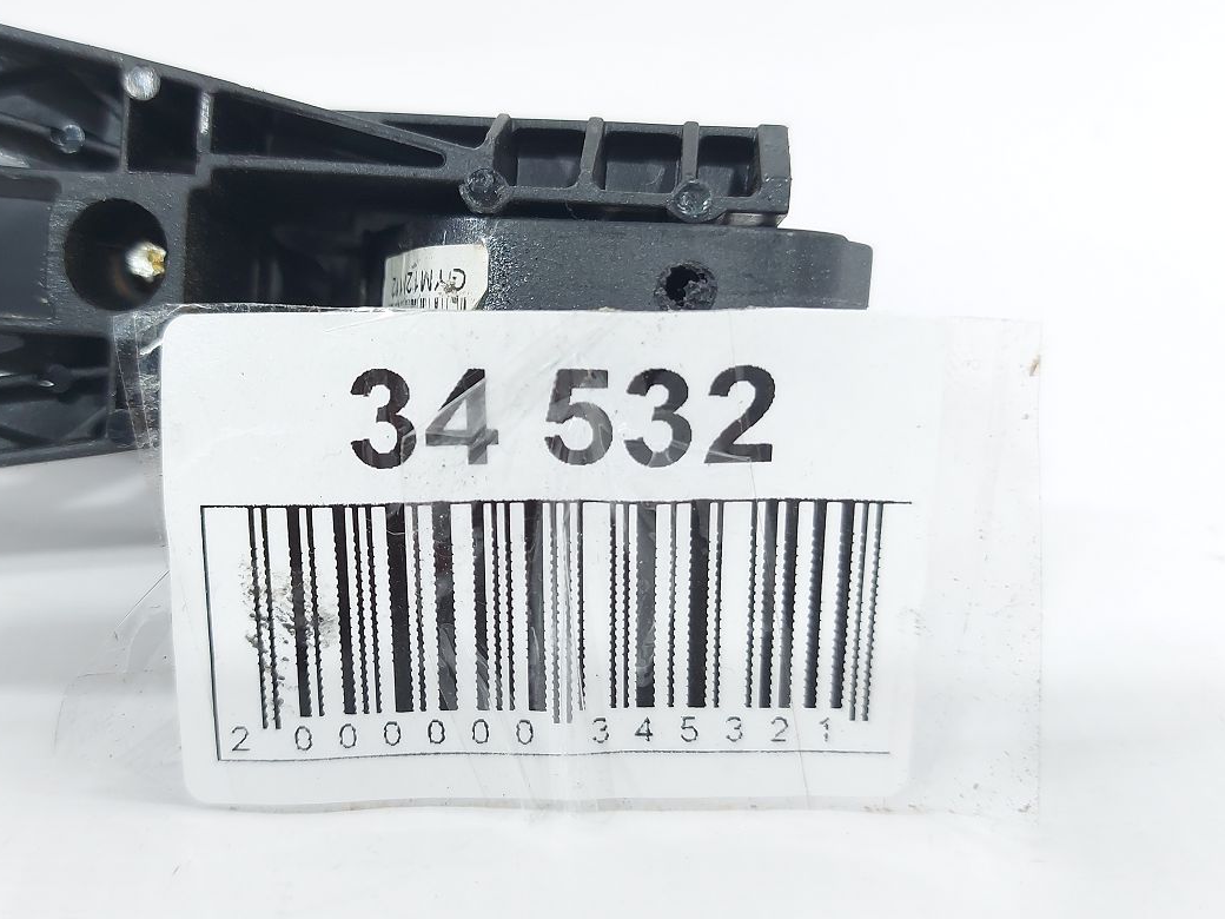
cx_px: 480
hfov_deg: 56.3
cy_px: 448
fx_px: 1132
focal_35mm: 32
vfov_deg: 44.2
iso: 80
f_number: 1.8
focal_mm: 5.23
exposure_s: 1/50
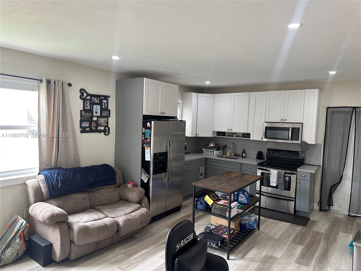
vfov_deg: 56.8
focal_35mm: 24
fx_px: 250
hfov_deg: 71.6
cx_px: 180
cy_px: 136
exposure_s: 1/120
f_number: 1.78
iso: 200
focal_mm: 6.86
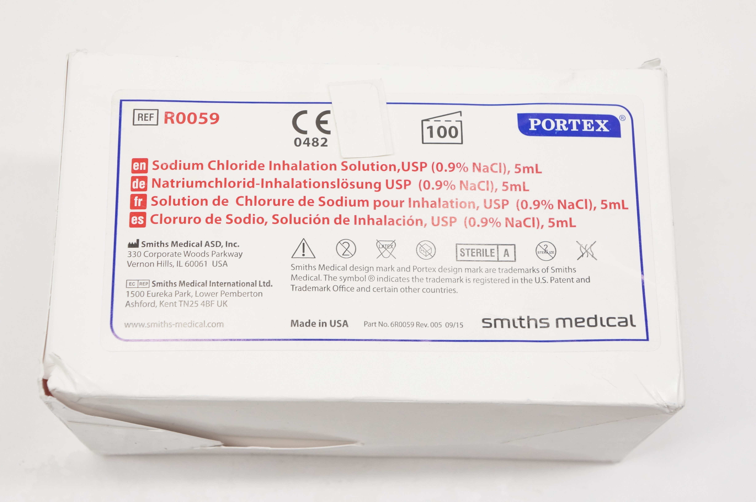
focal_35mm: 63
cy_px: 251
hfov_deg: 31.9
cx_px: 378
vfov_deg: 21.5
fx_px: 1322
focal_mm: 42
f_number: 7.1
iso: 800
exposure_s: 1/100
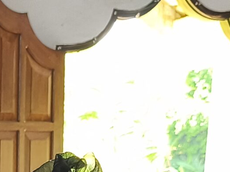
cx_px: -195
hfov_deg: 11.6
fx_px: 1043
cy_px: 407
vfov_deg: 8.6
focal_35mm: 157
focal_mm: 6.18
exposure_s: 1/99.9
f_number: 1.65
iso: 400
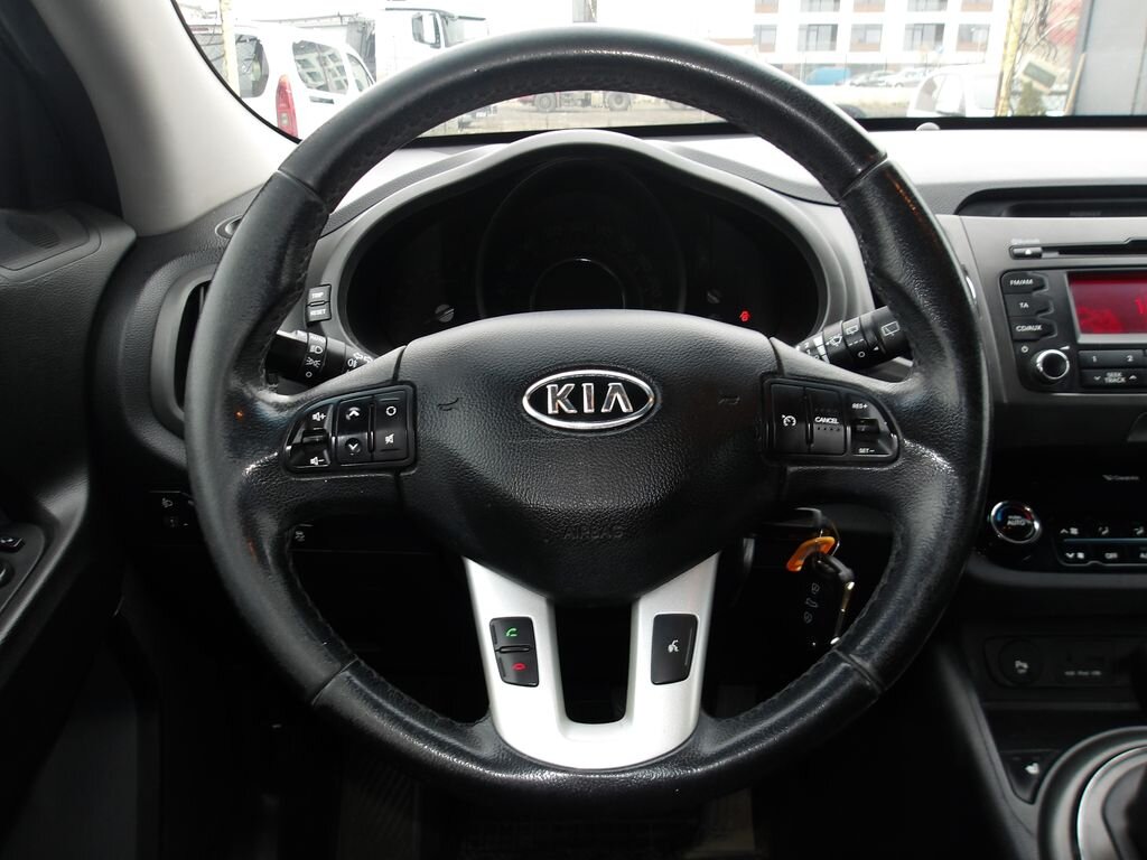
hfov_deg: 65.3
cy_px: 430
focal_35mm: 27
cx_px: 574
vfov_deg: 51.4
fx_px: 895
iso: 100
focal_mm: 4.9
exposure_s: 1/22
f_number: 3
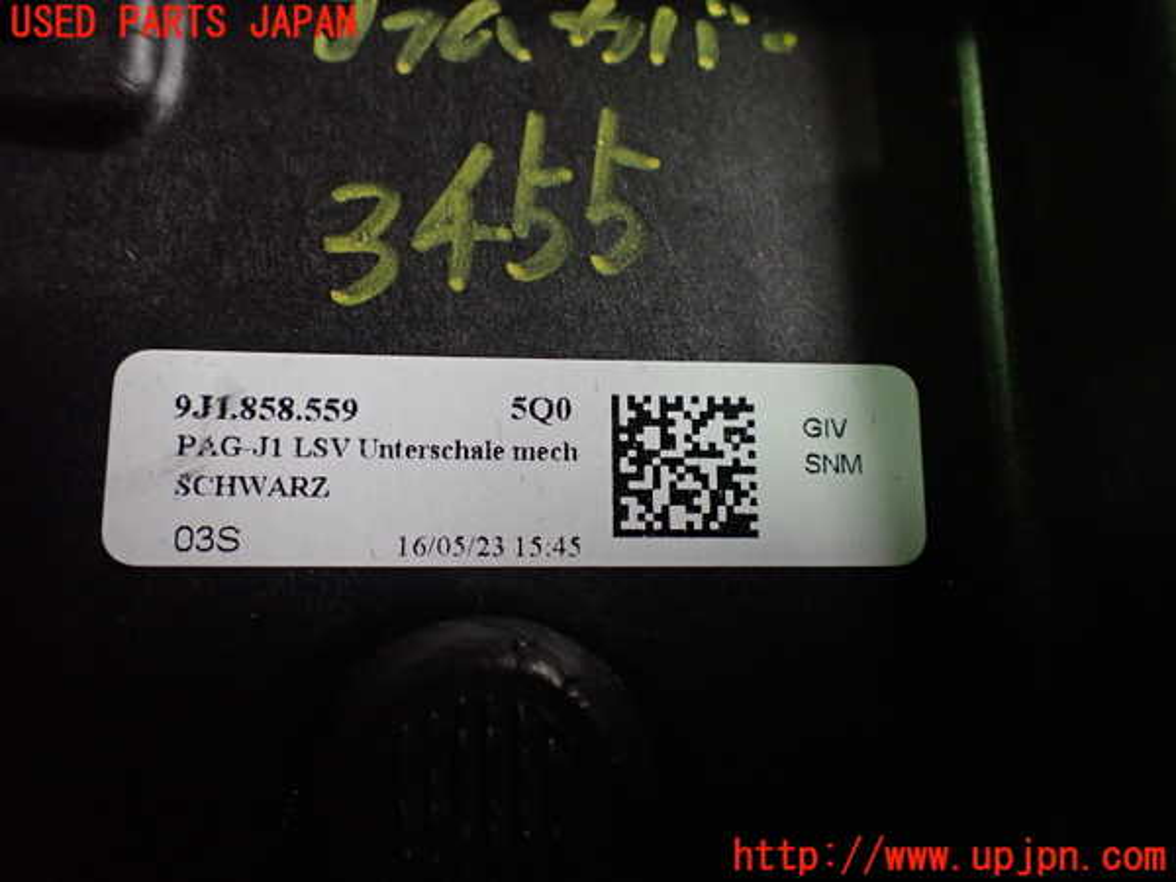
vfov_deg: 46.8
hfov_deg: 60.0
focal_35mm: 30
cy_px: 441
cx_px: 588
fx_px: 1019
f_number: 2.3
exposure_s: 1/125
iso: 500
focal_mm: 5.4
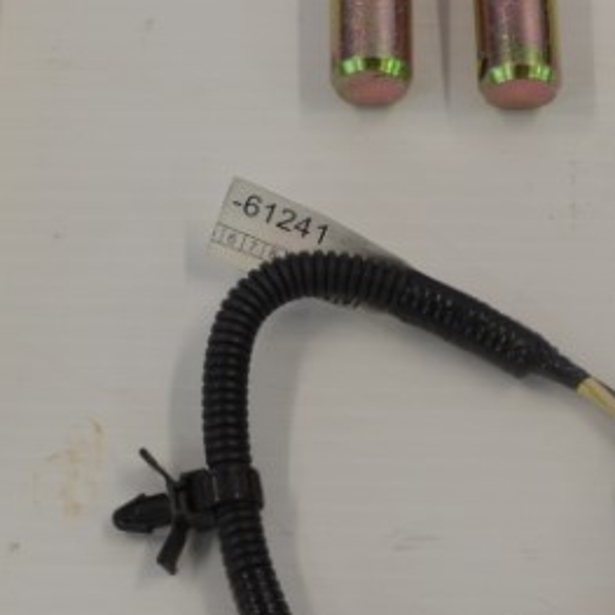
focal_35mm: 101
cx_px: 248
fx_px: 2030
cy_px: 500
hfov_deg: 17.2
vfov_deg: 17.1
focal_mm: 18
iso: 400
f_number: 5.6
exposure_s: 1/125
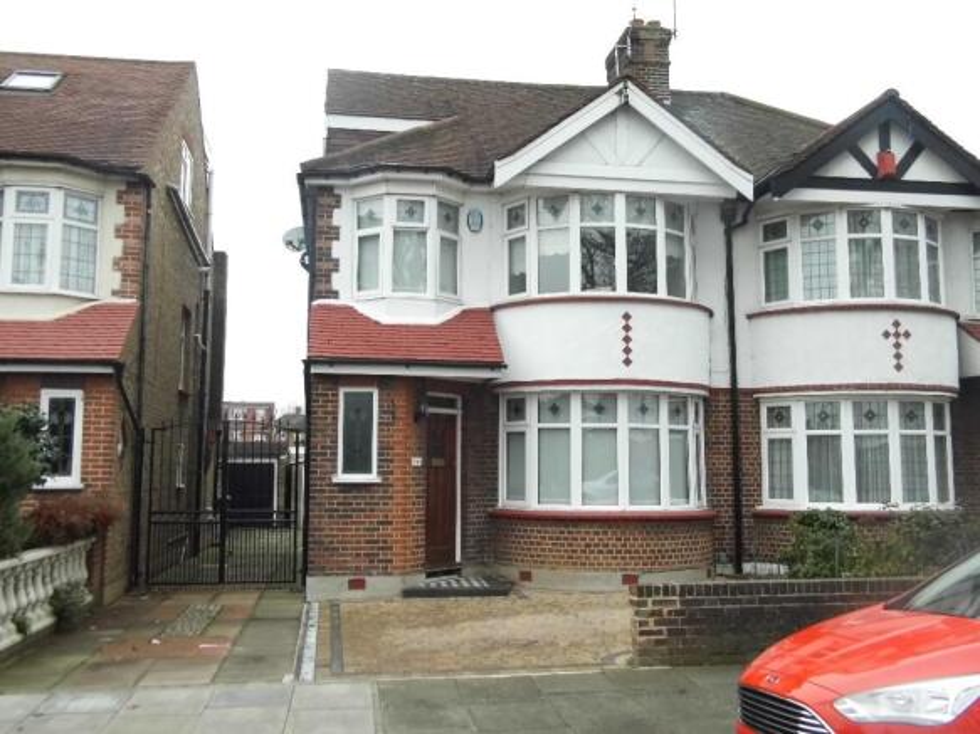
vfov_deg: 41.8
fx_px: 962
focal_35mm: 34
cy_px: 367
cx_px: 490
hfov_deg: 54.0
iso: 200
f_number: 3.3
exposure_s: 1/60
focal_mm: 6.1
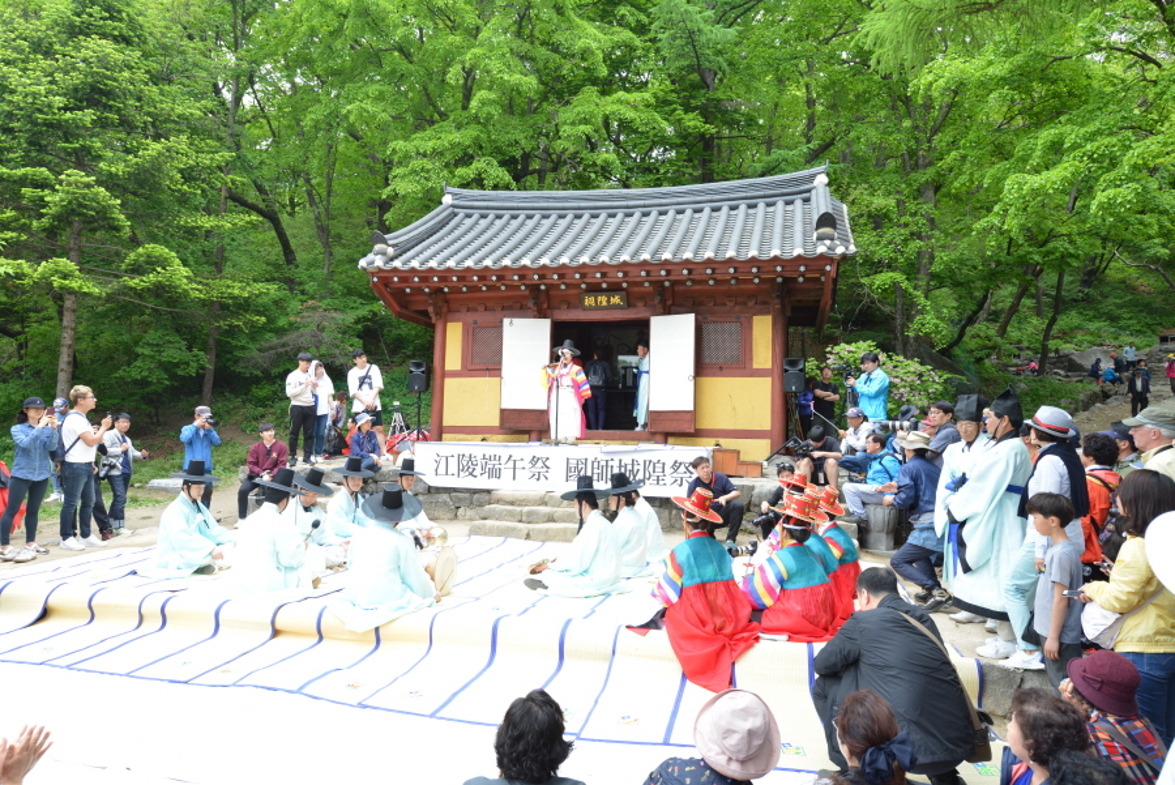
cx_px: 588
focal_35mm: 24
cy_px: 392
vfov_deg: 53.2
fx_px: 784
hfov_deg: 73.7
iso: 500
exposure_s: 1/160
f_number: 9
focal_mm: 24
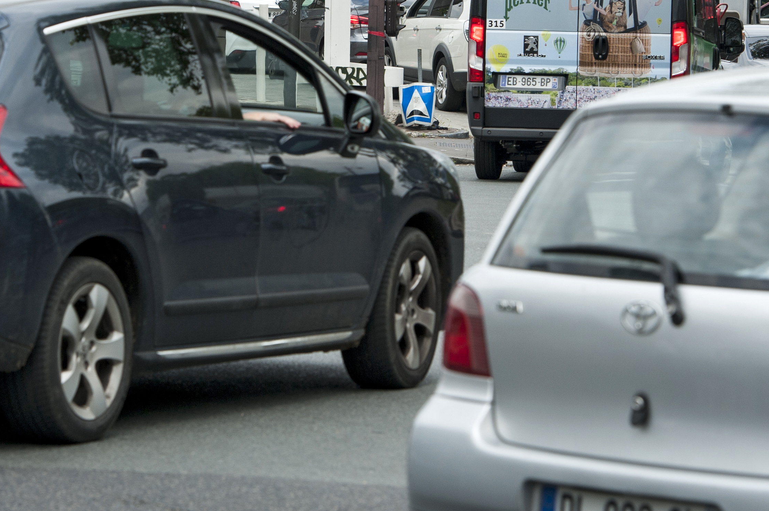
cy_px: 34
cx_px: 283
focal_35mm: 221
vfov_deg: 6.2
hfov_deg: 9.3
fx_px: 4717
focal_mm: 116
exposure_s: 1/640
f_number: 6.3
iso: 200
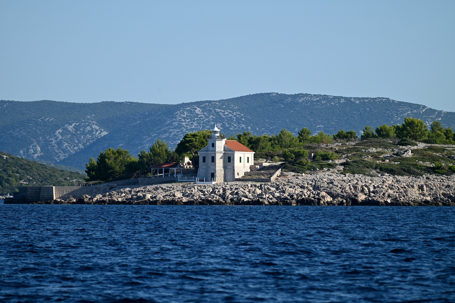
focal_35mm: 270
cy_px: 152
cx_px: 228
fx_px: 3413
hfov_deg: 7.6
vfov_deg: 5.1
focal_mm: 270
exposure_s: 1/1000
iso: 200
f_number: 5.6
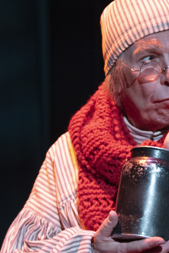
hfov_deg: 3.3
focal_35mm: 420
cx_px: 152
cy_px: 322
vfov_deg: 4.9
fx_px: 2954
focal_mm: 125
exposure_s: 1/200
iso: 4000
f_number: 3.2
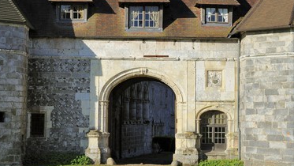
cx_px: 154
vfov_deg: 9.8
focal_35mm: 124
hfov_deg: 17.3
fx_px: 967
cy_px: 66
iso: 200
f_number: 11
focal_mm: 105
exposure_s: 1/250
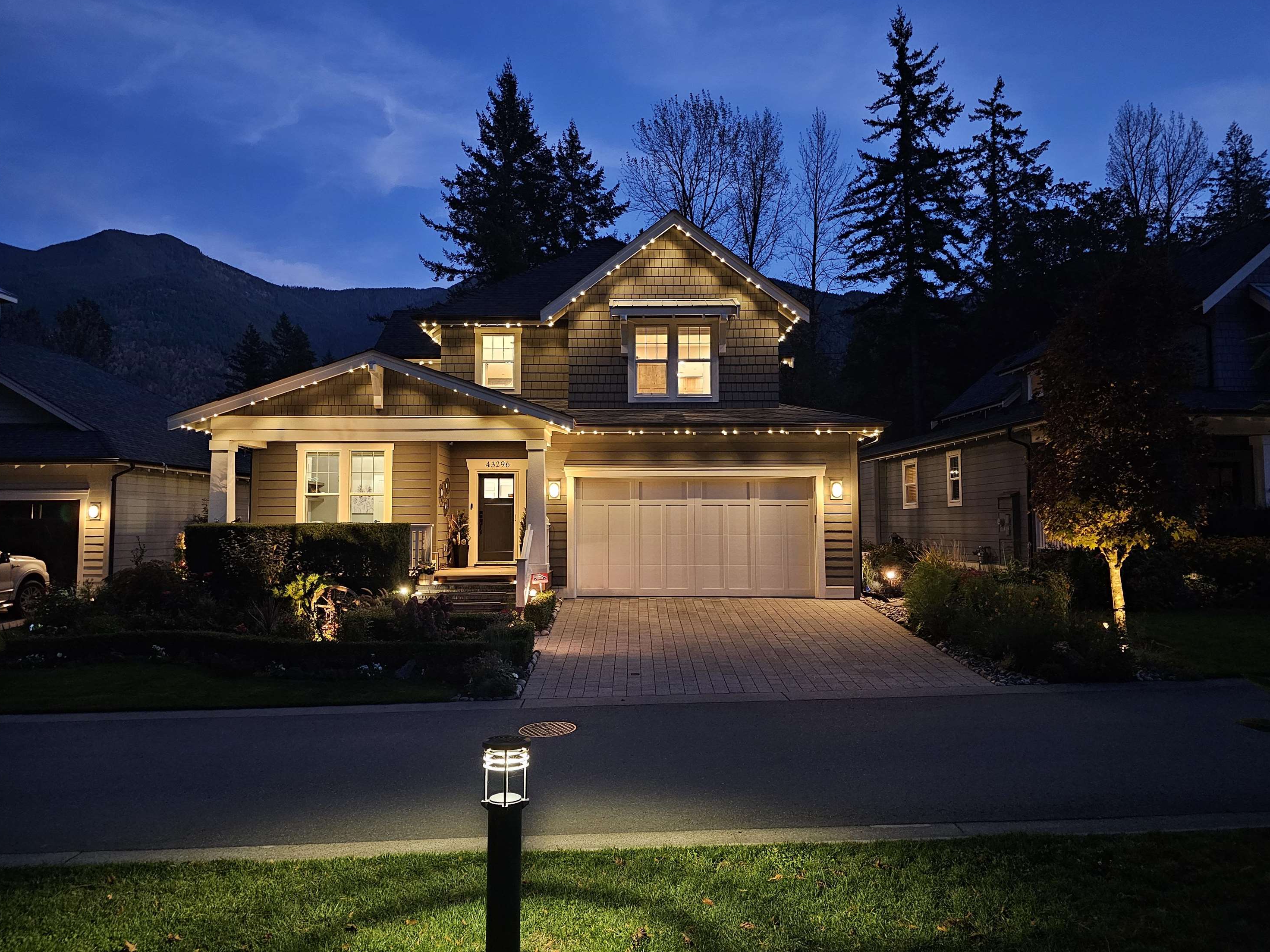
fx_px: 881
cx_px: 643
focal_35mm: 24
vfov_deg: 56.8
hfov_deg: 71.6
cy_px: 470
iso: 640
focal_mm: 6.3
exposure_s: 1/24
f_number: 1.7
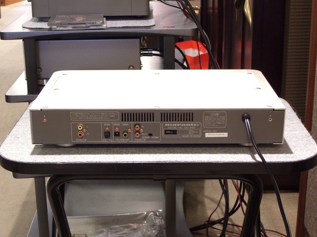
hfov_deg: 28.6
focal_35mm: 68
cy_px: 118
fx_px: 623
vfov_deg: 21.6
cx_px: 158
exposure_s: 1/10
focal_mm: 14.2
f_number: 4
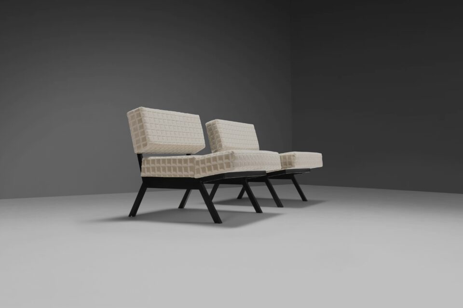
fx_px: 424
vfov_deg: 40.0
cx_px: 232
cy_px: 154
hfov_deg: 57.2
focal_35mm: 33
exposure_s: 1/250
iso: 800
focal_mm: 22
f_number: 9
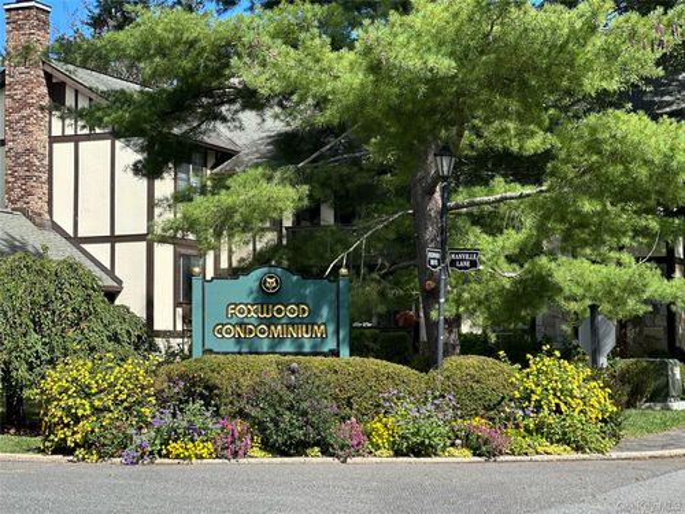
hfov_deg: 25.3
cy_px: 257
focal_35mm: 77
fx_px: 1524
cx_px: 342
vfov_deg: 19.1
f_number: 2.8
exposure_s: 1/342
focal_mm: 9
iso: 32
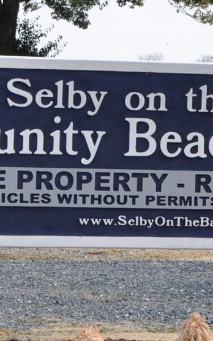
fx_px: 3233
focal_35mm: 348
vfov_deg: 6.0
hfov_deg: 3.8
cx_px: 102
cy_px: 96
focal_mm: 62
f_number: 10
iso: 200
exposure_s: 1/200
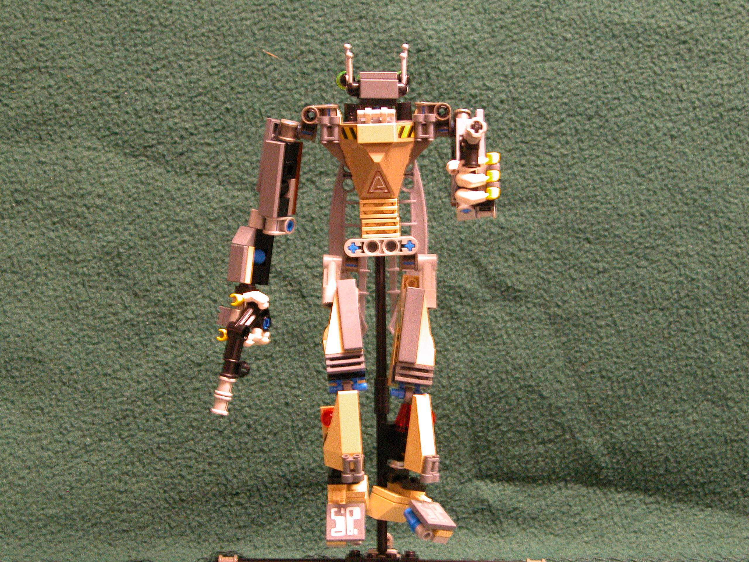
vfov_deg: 16.8
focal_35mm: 88
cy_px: 281
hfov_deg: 22.3
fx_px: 1904
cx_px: 374
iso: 400
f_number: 4.4
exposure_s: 1/2.7
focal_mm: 22.3
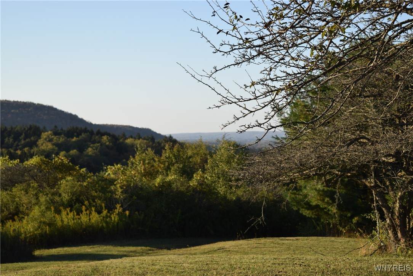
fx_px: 947
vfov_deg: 16.6
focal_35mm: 82
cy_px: 138
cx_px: 206
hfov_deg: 24.6
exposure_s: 1/200
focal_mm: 55
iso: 100
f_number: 7.1
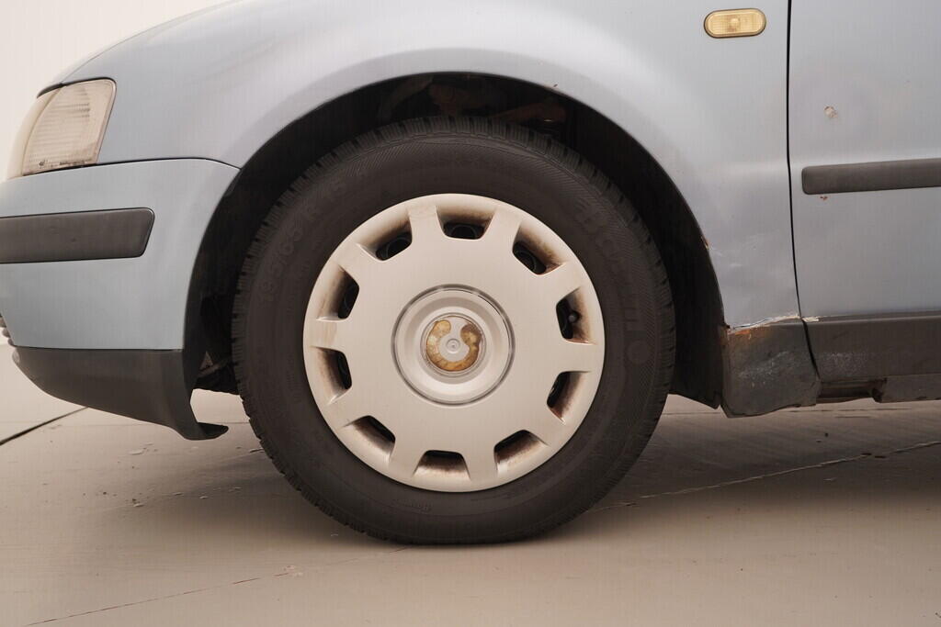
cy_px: 314
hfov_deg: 53.1
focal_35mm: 36
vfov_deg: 36.9
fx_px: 941
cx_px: 470
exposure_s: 1/160
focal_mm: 24
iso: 320
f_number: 4
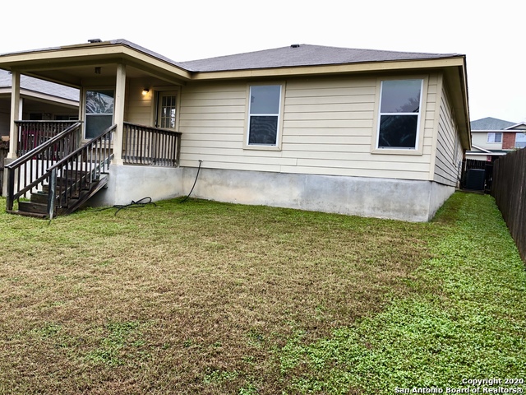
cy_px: 198
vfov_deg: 49.7
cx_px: 263
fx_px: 425
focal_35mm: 28
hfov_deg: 63.4
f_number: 1.8
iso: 25
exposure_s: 1/120
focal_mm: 4
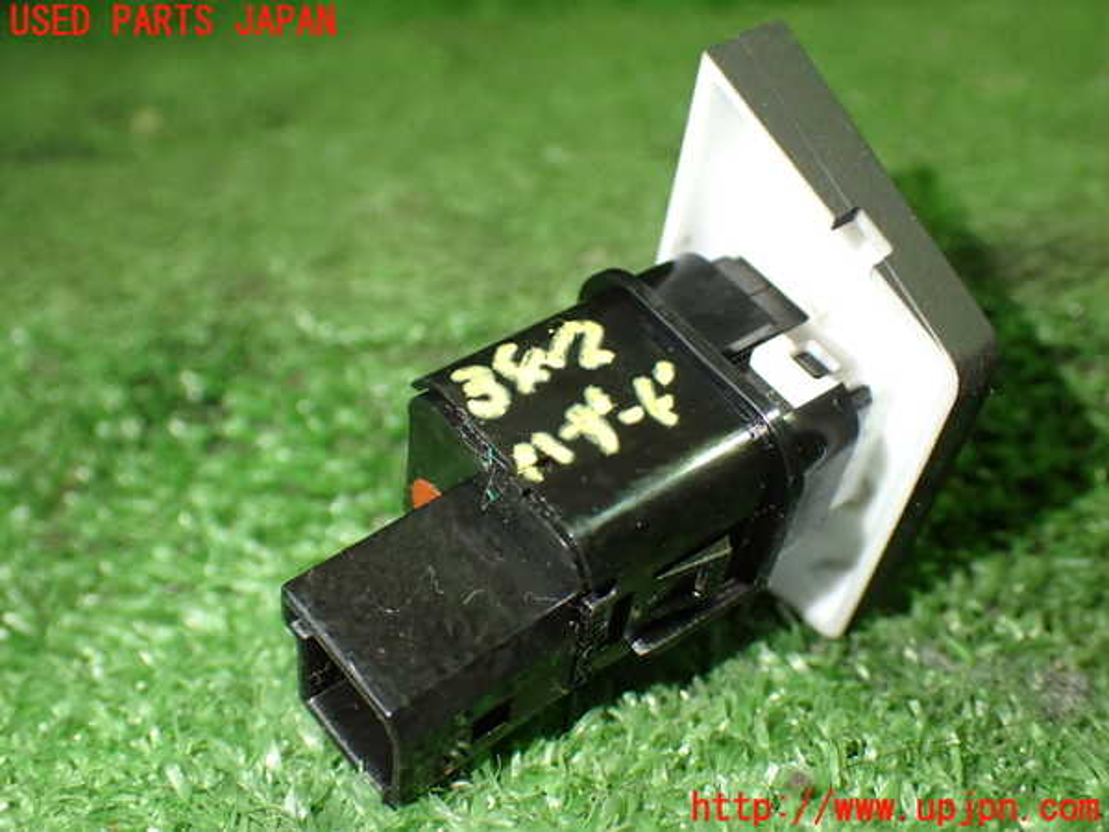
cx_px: 554
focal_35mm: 44
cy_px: 416
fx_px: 1410
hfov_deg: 42.9
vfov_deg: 32.9
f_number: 2.9
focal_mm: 7.84
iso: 800
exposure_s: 1/50
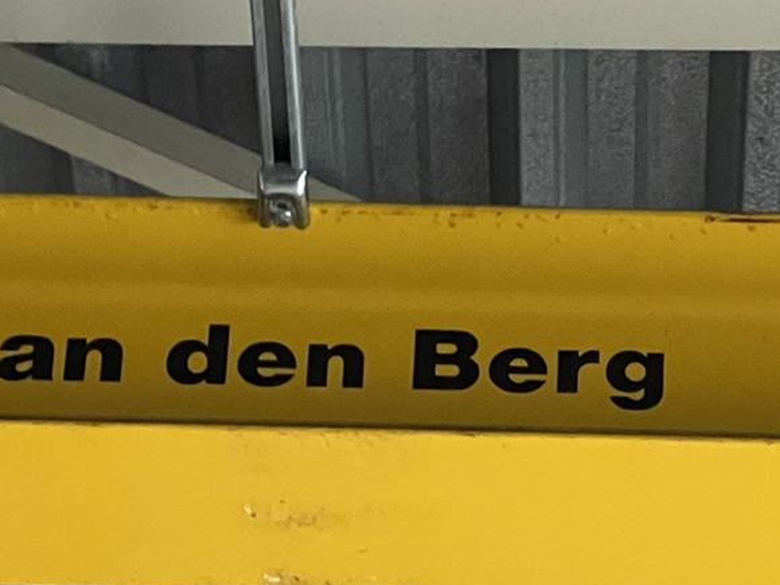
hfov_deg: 8.7
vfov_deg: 6.6
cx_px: 753
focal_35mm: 226
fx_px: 5092
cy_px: 526
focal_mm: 7.5
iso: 800
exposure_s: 1/49
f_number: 2.2
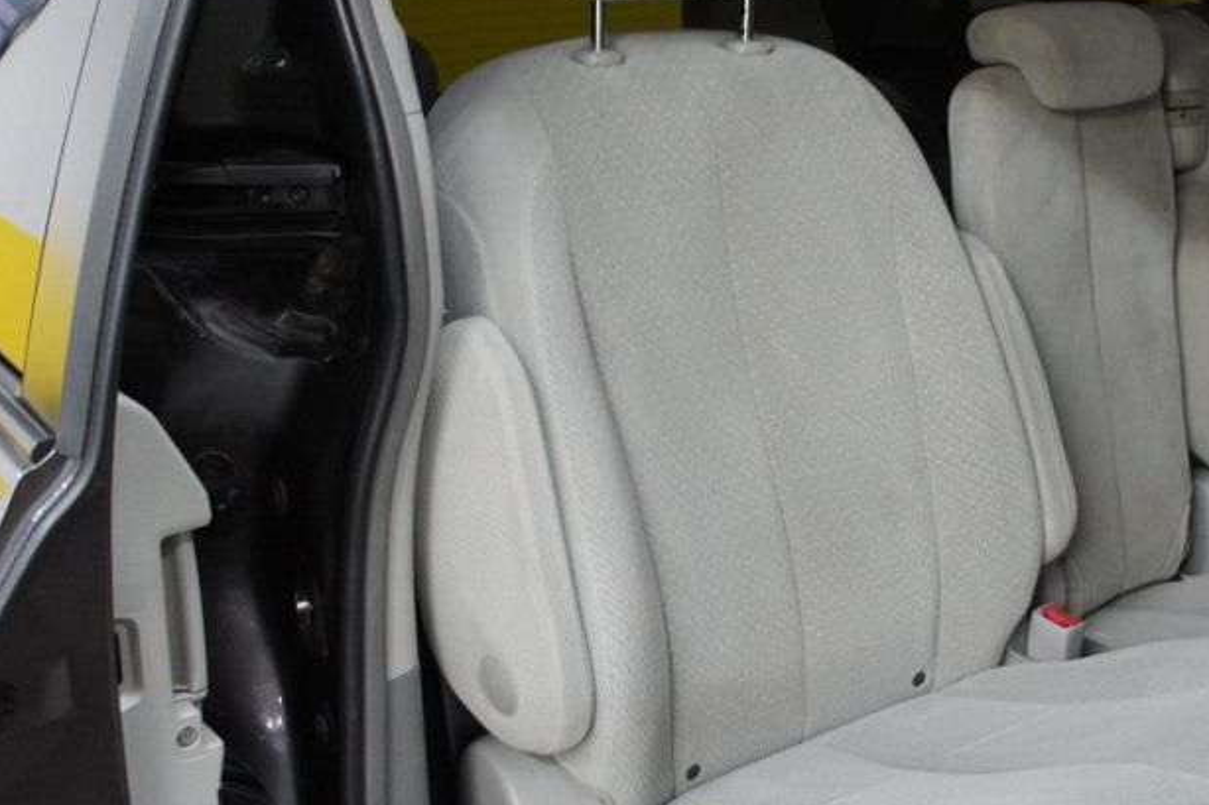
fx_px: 1511
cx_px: 943
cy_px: 359
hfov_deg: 42.0
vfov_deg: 29.8
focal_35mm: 45
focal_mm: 18
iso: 800
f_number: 3.5
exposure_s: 1/30
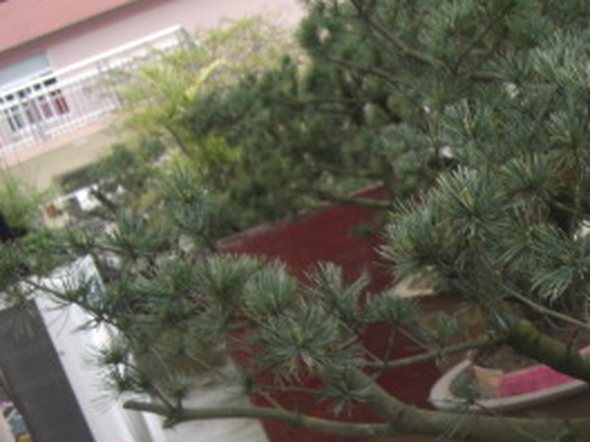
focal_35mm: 92
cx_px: 673
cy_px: 420
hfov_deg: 20.2
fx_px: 1568
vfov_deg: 15.8
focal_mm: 7.9
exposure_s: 1/200
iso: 80
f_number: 2.8
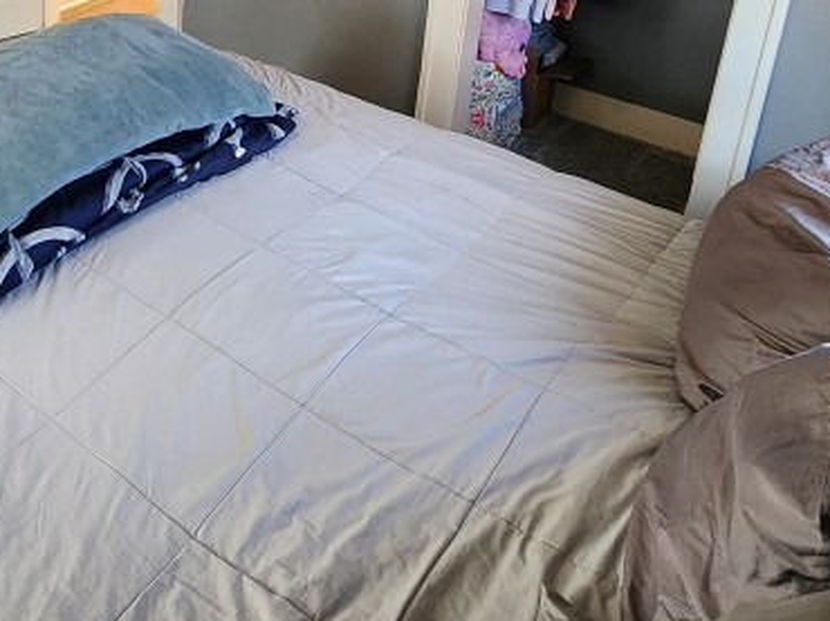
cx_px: 128
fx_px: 863
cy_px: -18
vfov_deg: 35.4
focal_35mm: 36
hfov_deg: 47.6
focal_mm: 2.2
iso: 320
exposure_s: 1/40
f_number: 2.2
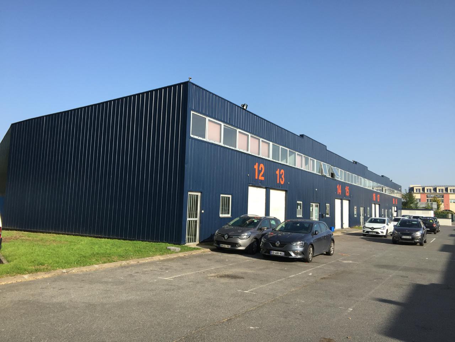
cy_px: 171
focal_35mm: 29
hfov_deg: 61.7
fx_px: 381
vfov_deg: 48.2
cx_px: 228
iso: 32
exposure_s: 1/1364
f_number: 2.2
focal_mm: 4.15
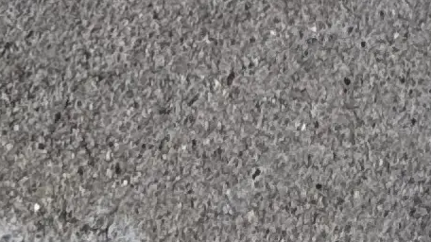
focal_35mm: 135
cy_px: -1378
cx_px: 316
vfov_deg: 4.6
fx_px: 1542
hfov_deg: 15.8
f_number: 2.2
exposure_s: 1/99
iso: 40
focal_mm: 2.22
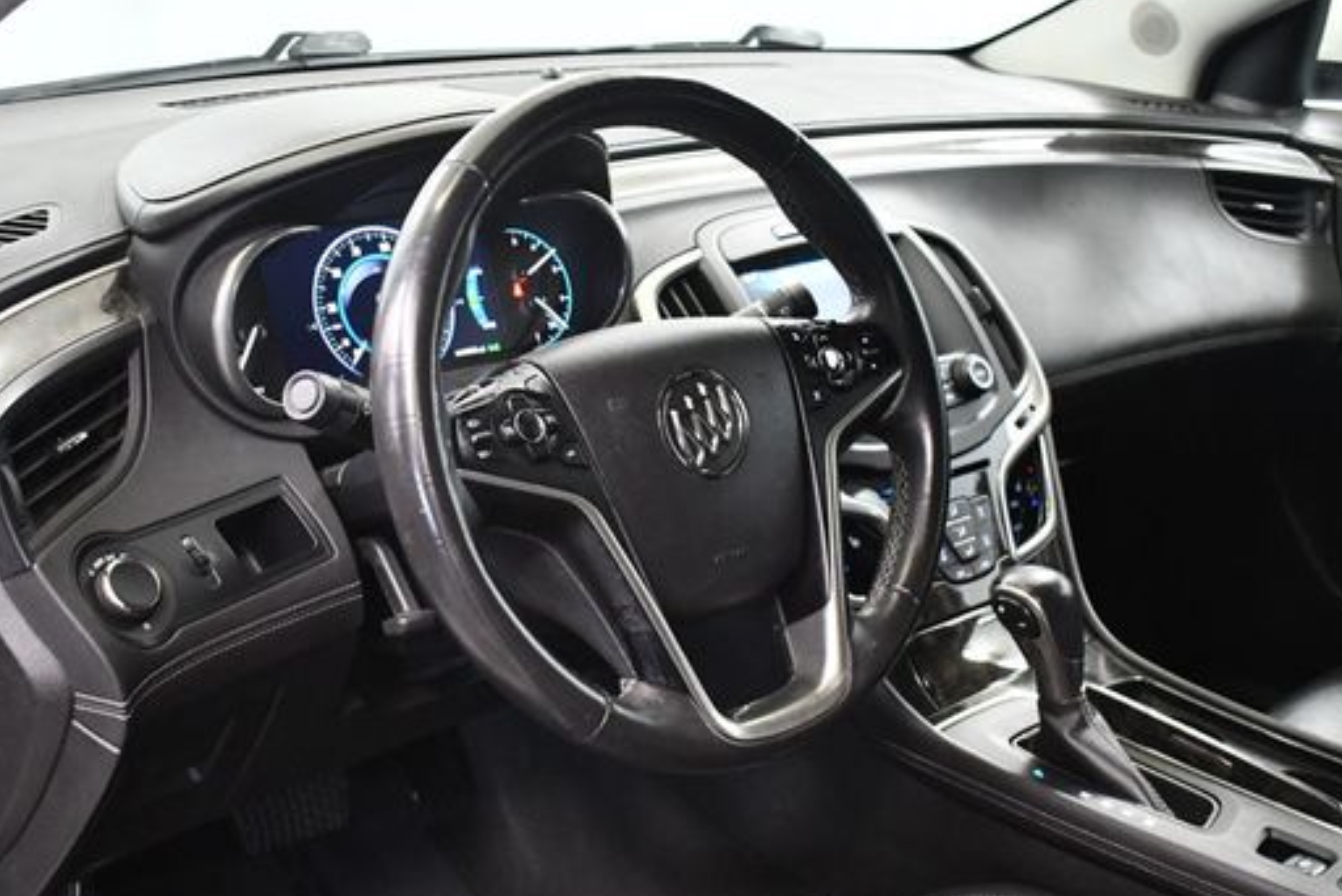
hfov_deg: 43.6
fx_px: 1678
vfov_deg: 29.8
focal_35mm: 45
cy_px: 532
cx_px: 645
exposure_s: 1/60
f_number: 3.5
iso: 3200
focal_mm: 18
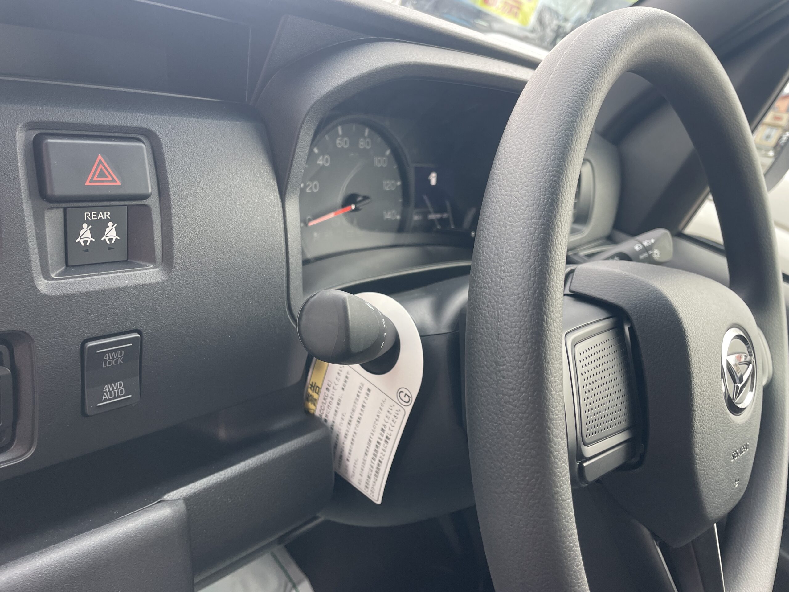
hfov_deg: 67.3
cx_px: 394
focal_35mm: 26
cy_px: 296
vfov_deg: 53.1
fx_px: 593
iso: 100
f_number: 1.6
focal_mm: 4.2
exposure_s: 1/121
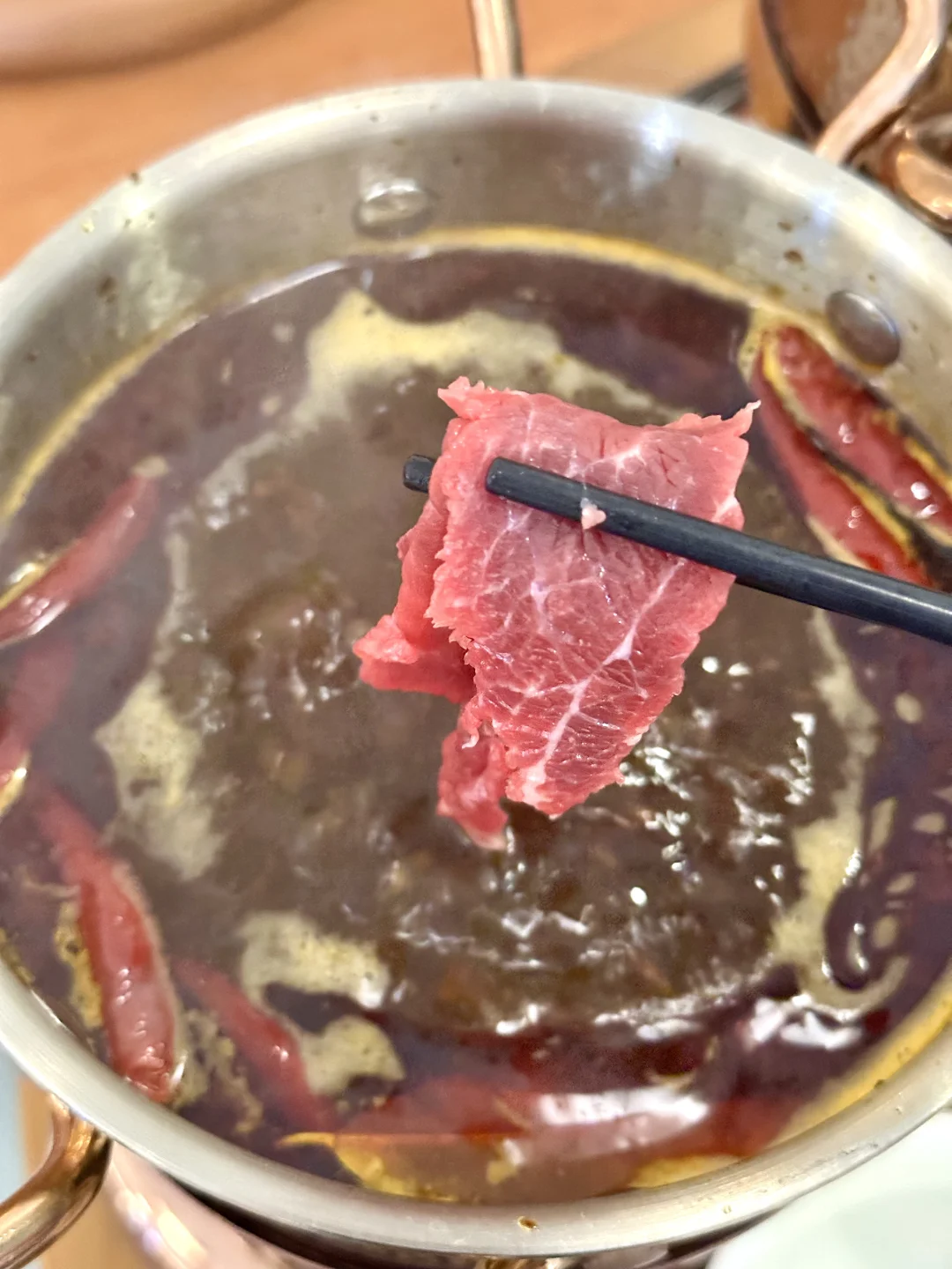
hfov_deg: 30.3
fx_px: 1760
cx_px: 476
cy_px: 634
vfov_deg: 39.7
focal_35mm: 48
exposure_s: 1/25
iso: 640
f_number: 1.78
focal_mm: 6.86
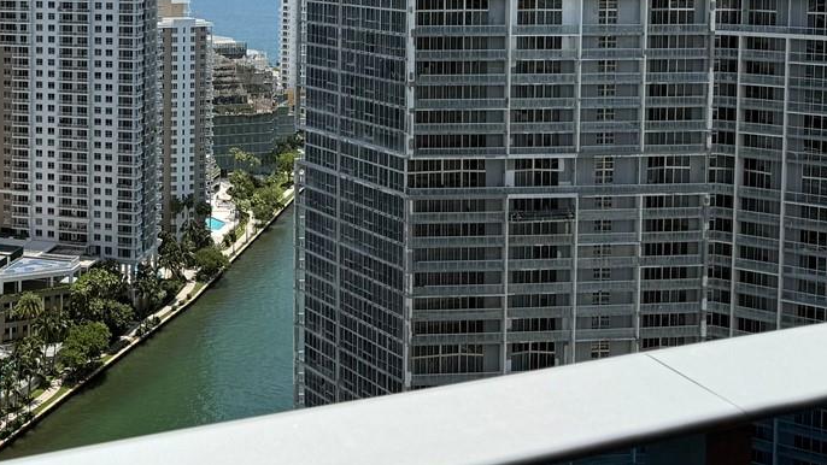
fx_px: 1338
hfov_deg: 32.2
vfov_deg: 19.2
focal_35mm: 61
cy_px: 0
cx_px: 42
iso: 80
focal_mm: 6.76
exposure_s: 1/5319
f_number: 1.78
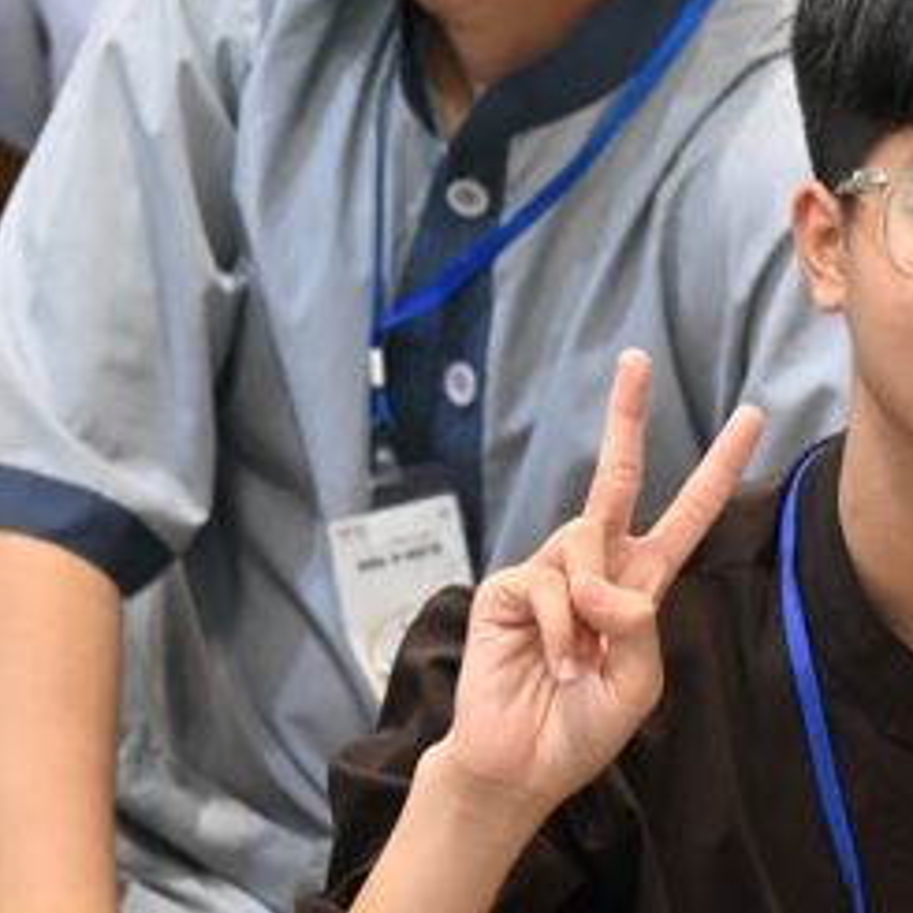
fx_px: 12145
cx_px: 909
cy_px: 259
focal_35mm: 407
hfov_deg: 4.3
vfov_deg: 4.3
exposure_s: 1/125
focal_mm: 120
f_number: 4
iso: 5000
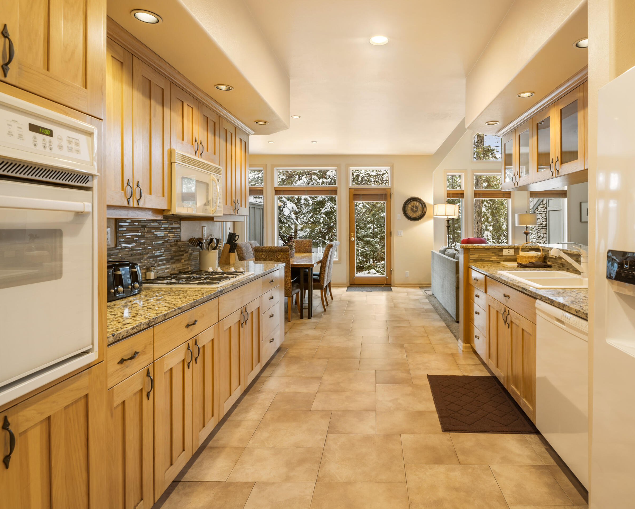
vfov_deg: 67.8
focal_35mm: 20
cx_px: 370
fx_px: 378
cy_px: 244
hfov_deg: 79.4
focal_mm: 17.1
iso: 250
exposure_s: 4
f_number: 8
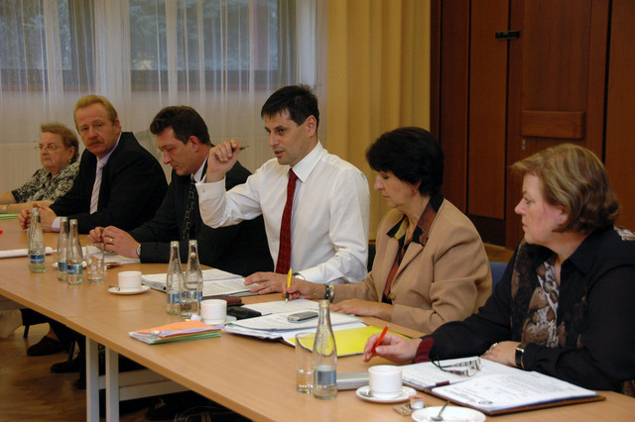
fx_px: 1269
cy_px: 211
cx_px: 318
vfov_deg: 18.9
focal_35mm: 72
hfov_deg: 28.1
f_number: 5
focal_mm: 48
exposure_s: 1/60
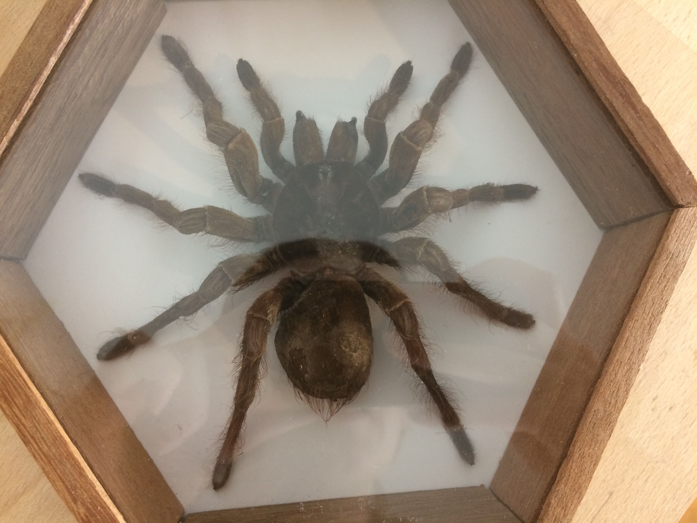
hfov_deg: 61.7
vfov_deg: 48.2
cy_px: 262
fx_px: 584
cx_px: 348
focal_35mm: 29
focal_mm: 4.15
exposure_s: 1/33
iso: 160
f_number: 2.2
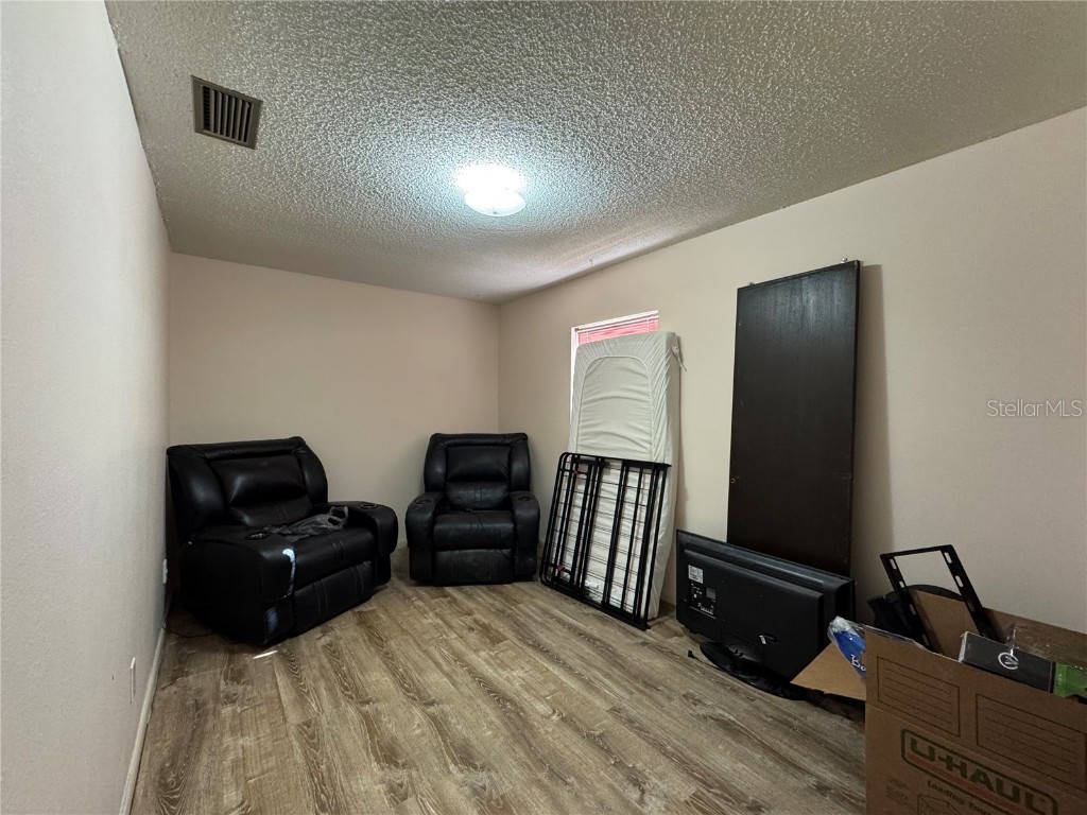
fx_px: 440
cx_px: 544
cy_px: 408
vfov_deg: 85.7
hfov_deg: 102.1
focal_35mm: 14
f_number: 2.2
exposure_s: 1/60
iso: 500
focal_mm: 2.22
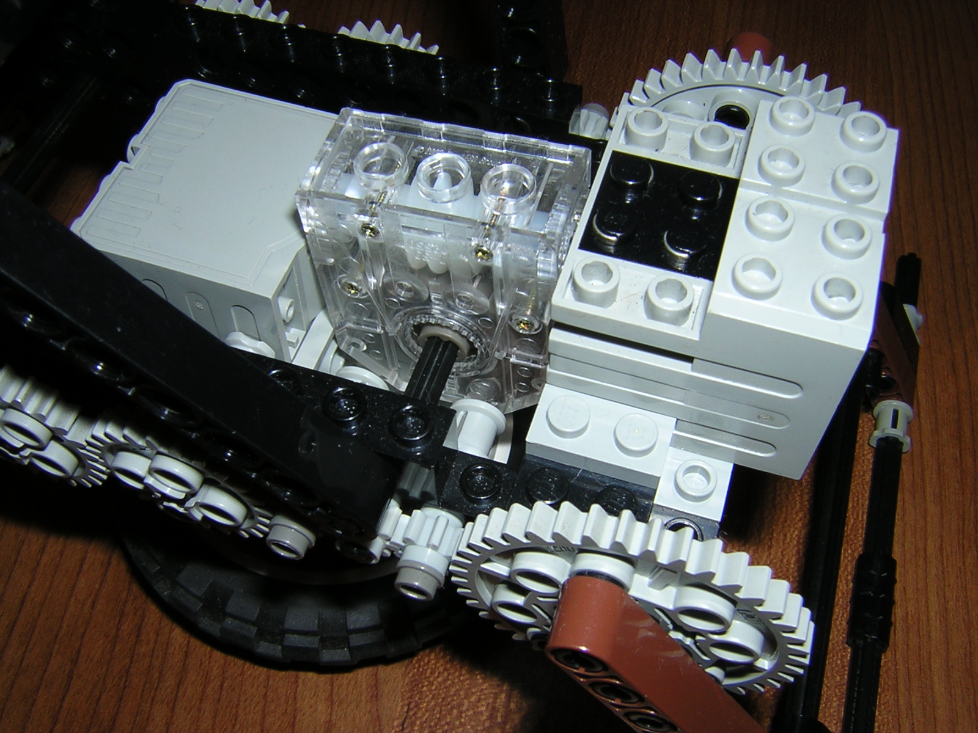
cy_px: 366
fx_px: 1017
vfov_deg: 39.7
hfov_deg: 51.4
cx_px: 489
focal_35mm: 36
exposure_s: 1/60.1
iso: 100
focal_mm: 4.7
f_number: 5.2
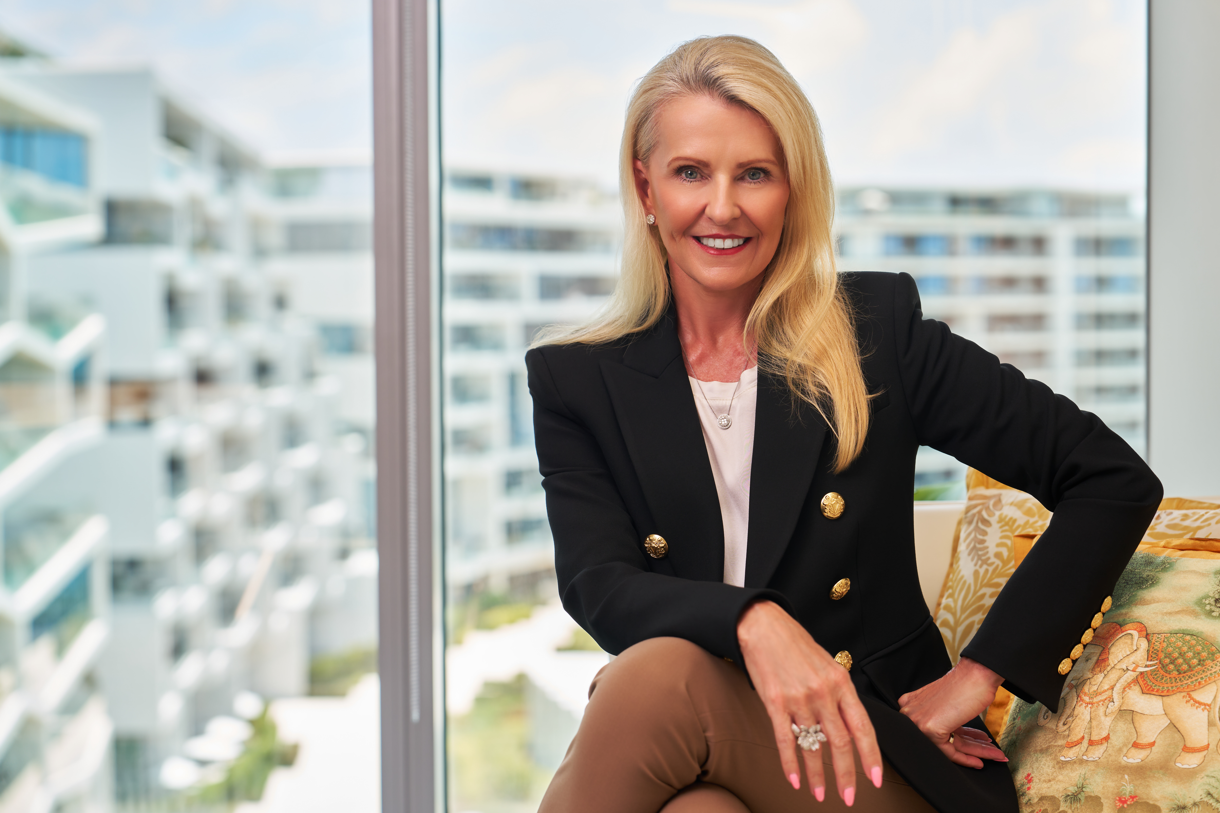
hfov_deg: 28.8
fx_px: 2372
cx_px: 610
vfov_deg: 19.5
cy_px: 406
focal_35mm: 70
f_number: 3.5
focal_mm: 70
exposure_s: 1/250
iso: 80
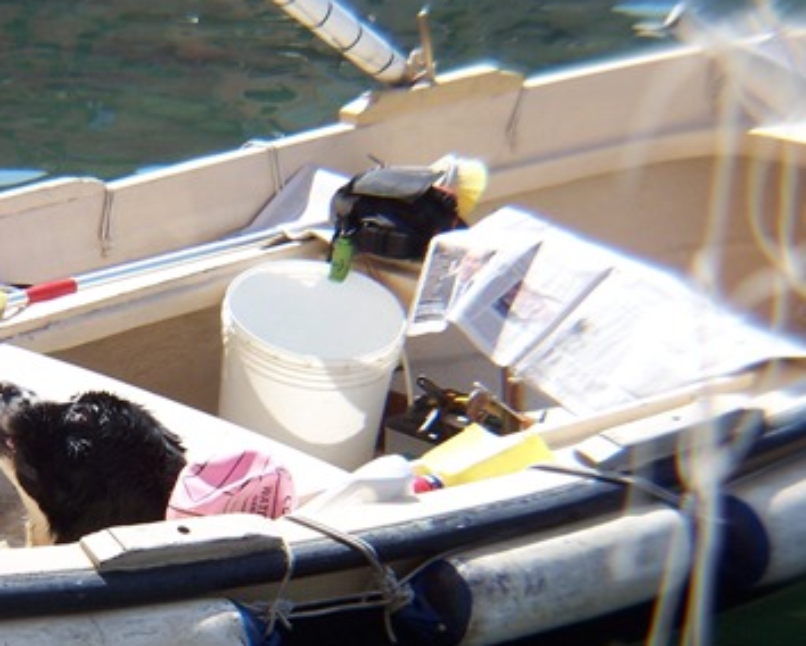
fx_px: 5851
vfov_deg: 6.3
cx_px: 89
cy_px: 441
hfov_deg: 7.9
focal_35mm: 245
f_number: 3.2
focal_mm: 23.1
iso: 80
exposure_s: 1/750
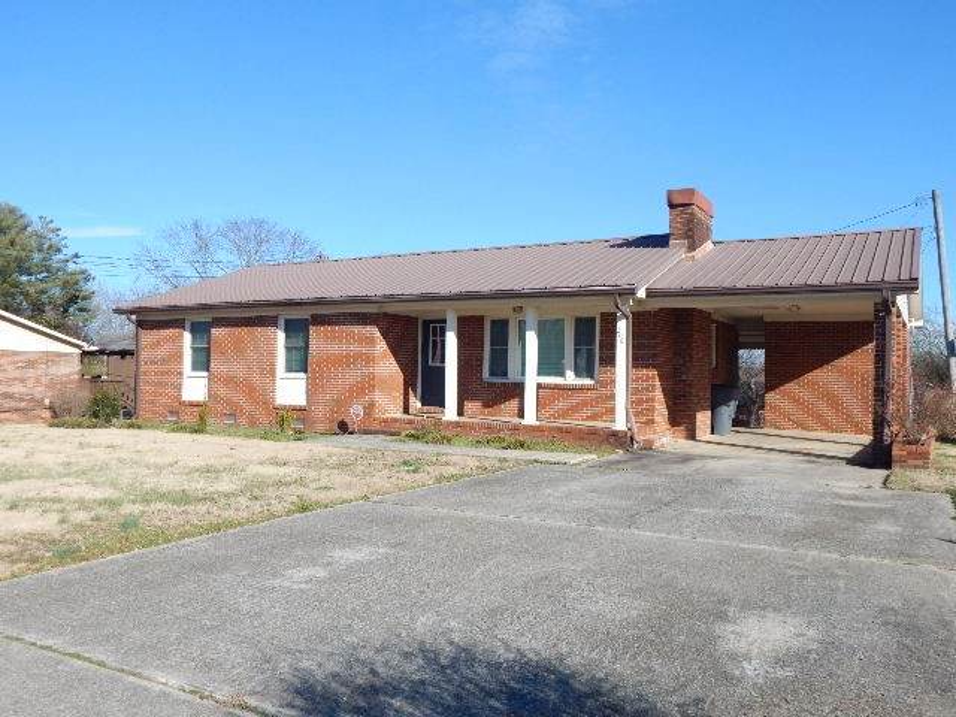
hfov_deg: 63.4
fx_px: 773
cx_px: 478
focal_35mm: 28
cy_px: 358
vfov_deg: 49.7
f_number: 3.2
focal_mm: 5.1
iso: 125
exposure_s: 1/1250
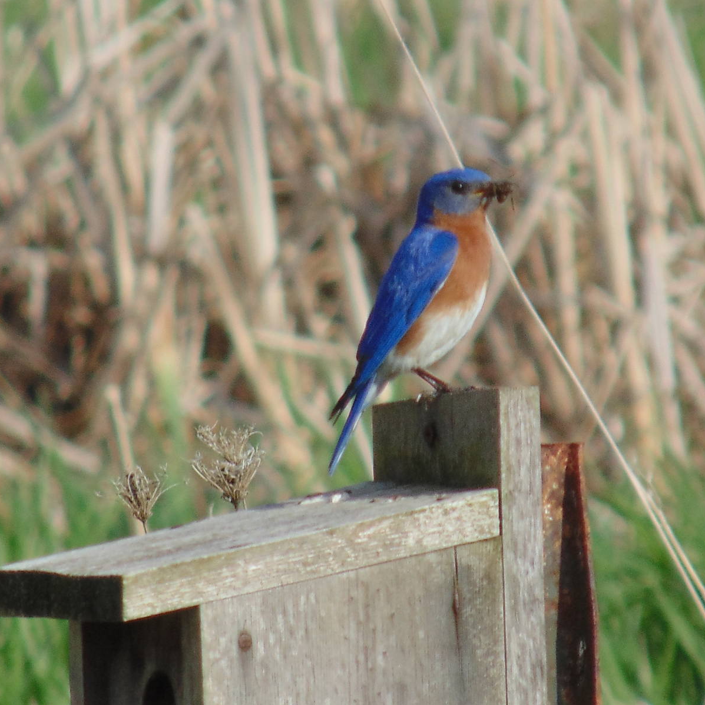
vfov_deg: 2.6
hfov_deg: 2.6
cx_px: 345
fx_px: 15784
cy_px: 352
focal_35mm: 685
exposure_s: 1/400
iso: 80
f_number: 5.9
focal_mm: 104
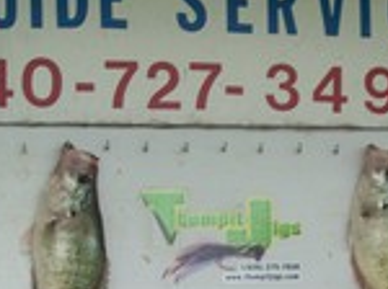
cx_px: 360
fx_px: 1824
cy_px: 338
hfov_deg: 12.0
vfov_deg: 9.0
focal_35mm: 163
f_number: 3.1
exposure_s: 1/125
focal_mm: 12.89
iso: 64
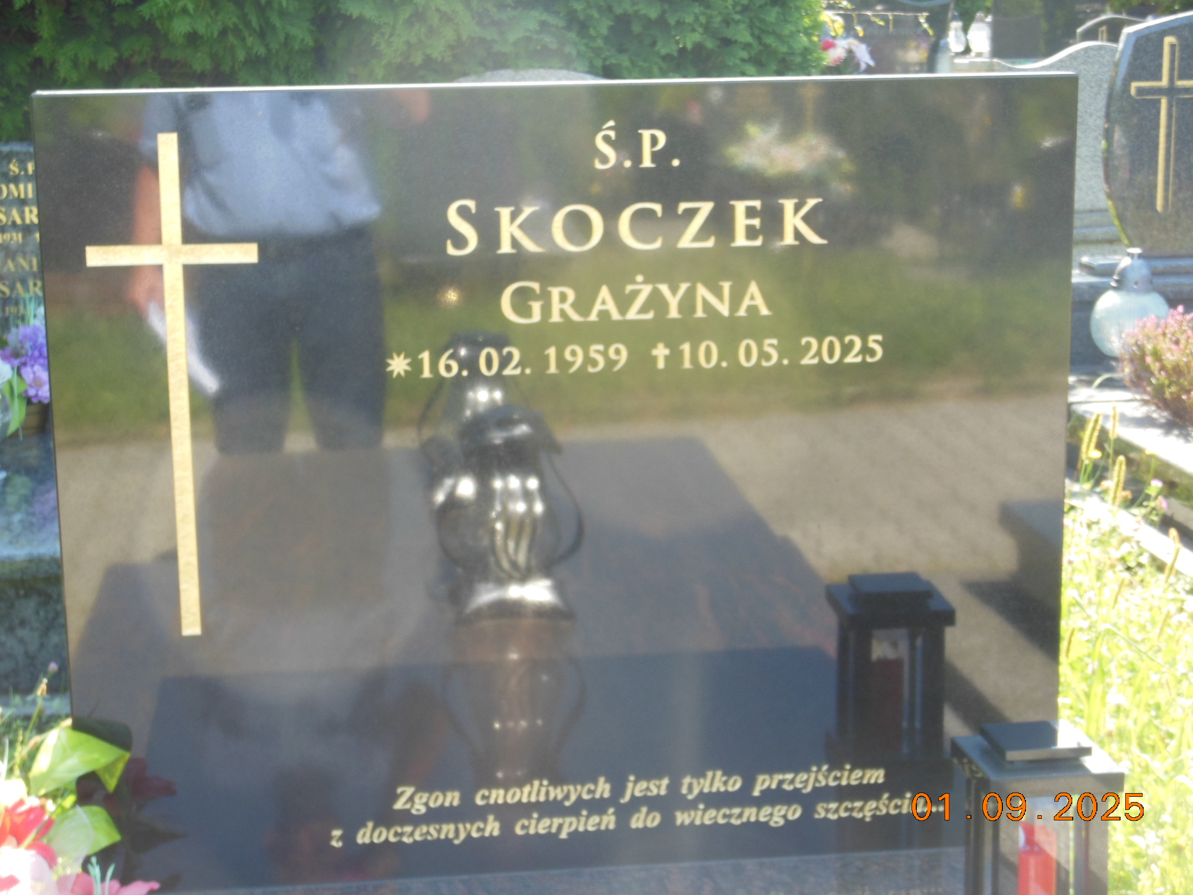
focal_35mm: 66
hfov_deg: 29.4
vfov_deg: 22.3
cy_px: 448
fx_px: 2275
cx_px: 596
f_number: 4.3
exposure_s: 1/80
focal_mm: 11.7
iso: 125
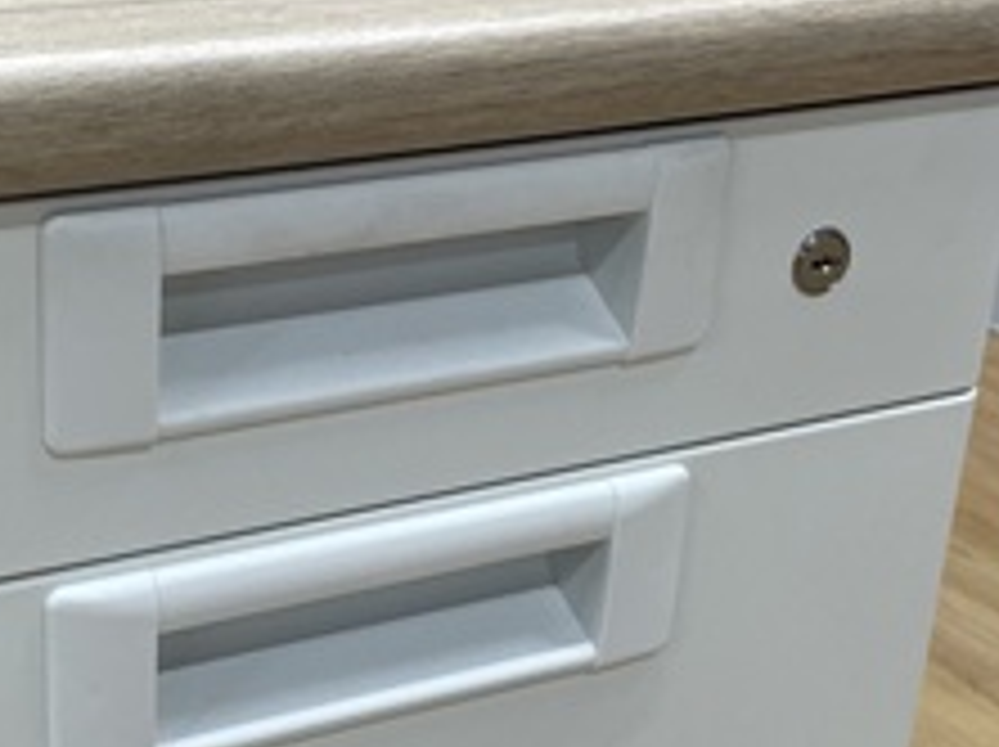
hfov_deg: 25.9
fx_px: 2162
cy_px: 567
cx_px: 360
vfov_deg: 19.5
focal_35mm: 75
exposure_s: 1/100
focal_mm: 4.2
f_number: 1.6
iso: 80
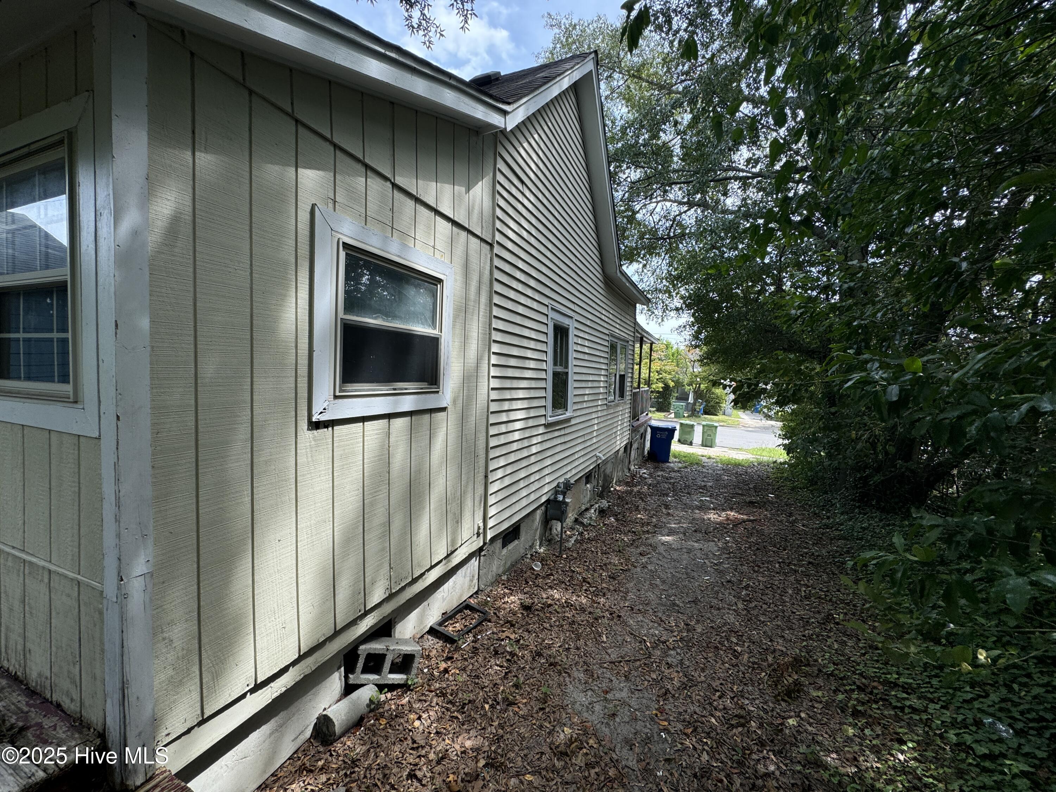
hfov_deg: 102.1
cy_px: 396
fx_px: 427
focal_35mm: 14
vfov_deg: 85.7
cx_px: 528
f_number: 2.2
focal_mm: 2.22
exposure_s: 1/361
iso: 40
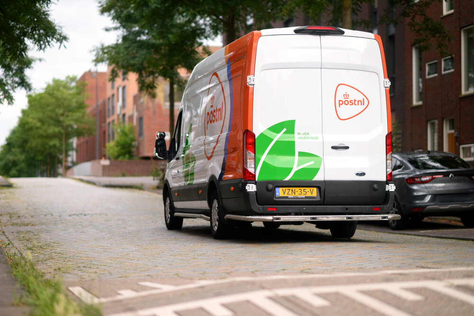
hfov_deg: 23.9
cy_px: 158
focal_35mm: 85
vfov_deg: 16.1
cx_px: 237
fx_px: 1119
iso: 160
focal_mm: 85
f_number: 2
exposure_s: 1/1000
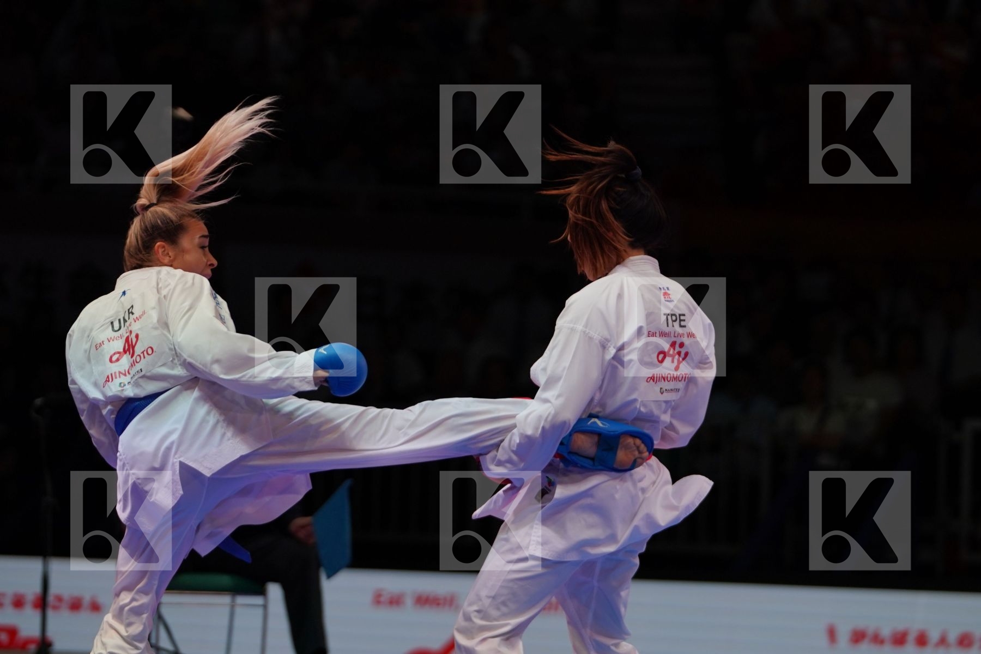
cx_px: 490
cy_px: 327
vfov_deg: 6.9
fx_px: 5422
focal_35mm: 199
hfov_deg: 10.3
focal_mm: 133
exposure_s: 1/1000
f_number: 2.8
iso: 400
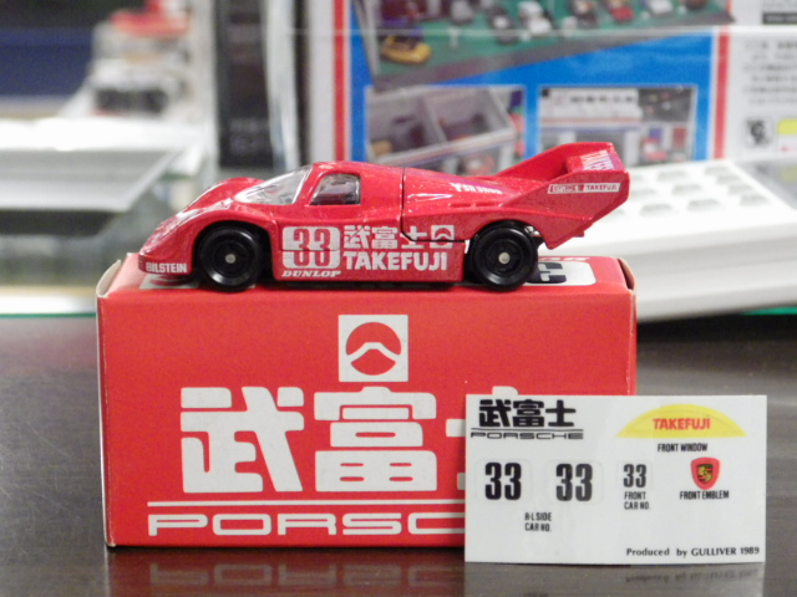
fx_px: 2003
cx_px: 398
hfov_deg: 22.5
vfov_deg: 17.0
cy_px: 298
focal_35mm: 87
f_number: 4.4
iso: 1000
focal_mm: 15.6
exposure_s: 1/30
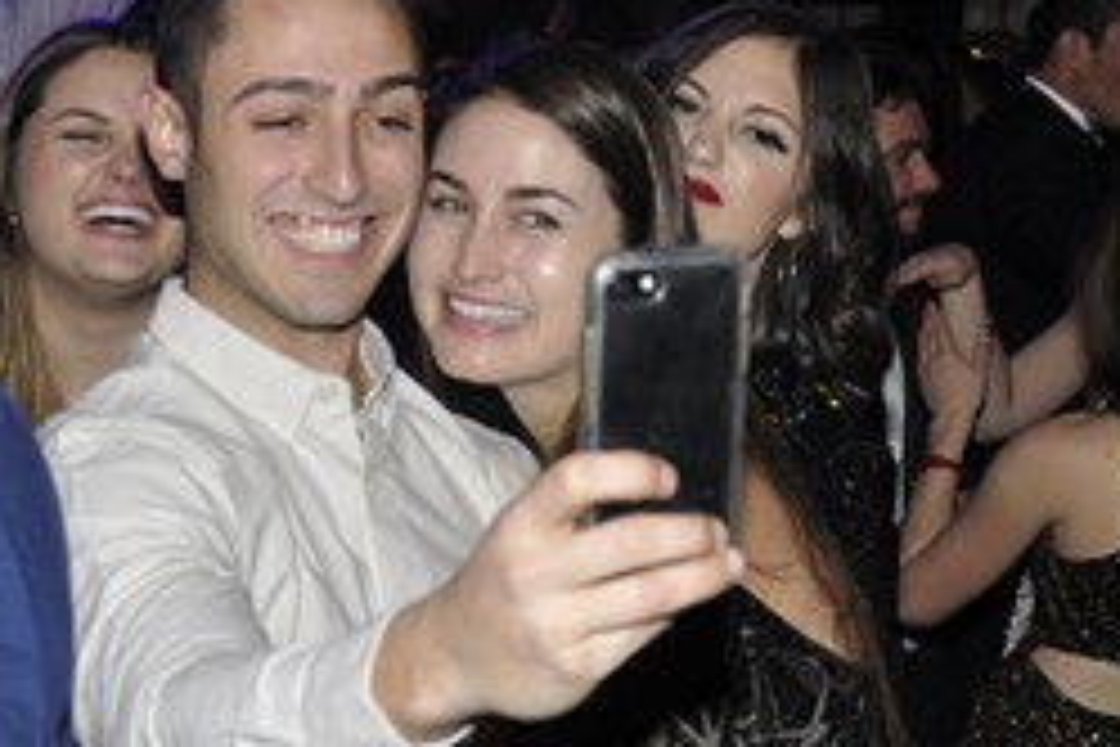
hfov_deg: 23.6
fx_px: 2675
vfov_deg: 15.9
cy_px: 308
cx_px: 441
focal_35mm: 86
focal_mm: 26
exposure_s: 1/60
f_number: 5
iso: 400
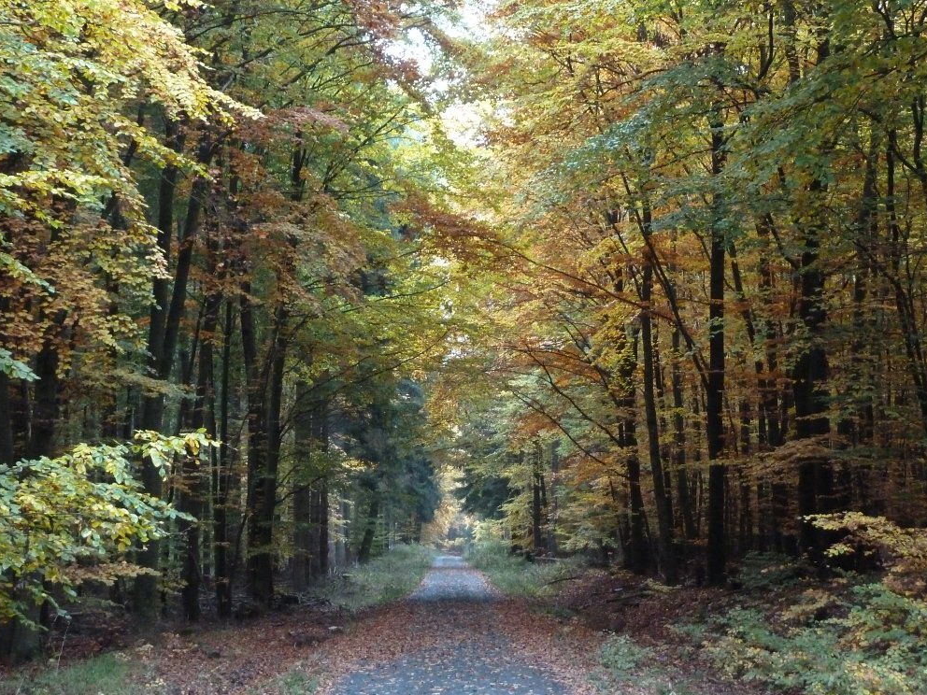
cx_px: 469
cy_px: 344
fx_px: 1741
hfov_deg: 29.8
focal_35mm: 65
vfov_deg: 22.6
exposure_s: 1/8
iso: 800
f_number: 4
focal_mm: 10.3
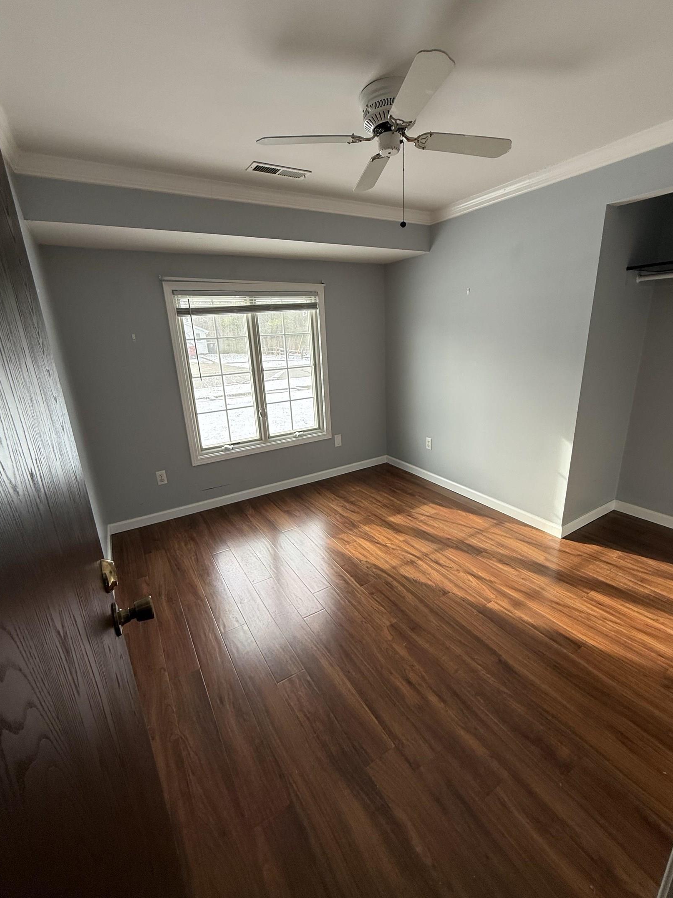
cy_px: 446
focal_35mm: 15
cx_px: 342
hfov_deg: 81.8
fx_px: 389
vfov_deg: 98.2
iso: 80
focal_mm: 2.22
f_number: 2.2
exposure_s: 1/99
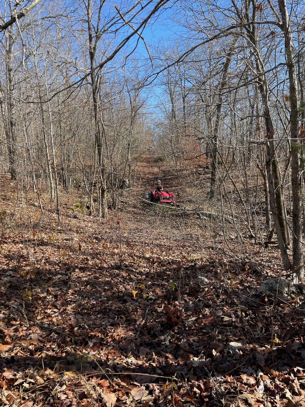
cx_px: 152
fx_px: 305
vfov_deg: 67.3
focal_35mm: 26
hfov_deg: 53.1
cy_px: 204
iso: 32
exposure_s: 1/759
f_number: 1.6
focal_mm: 4.2
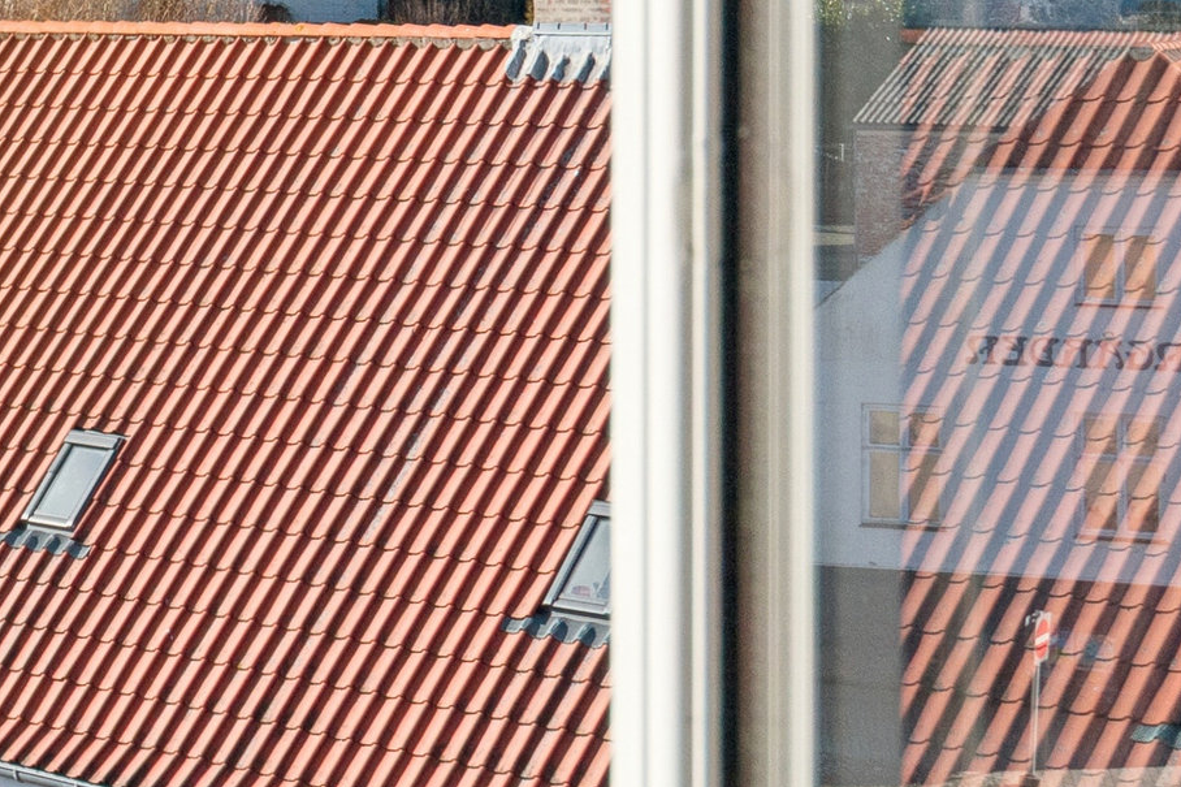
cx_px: -683
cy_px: 104
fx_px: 3903
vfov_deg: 11.5
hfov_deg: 15.6
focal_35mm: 119
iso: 200
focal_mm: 24
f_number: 10
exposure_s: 1/400
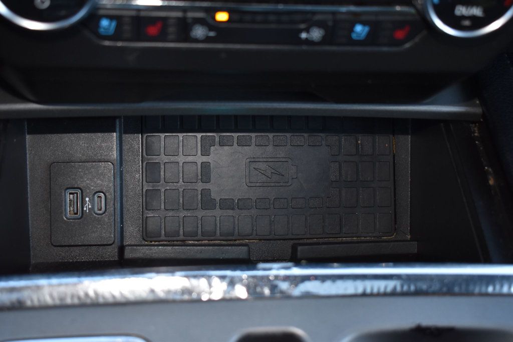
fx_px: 726
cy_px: 171
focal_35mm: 51
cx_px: 256
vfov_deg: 26.5
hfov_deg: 38.9
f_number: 5
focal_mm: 34
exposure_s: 1/100
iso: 800
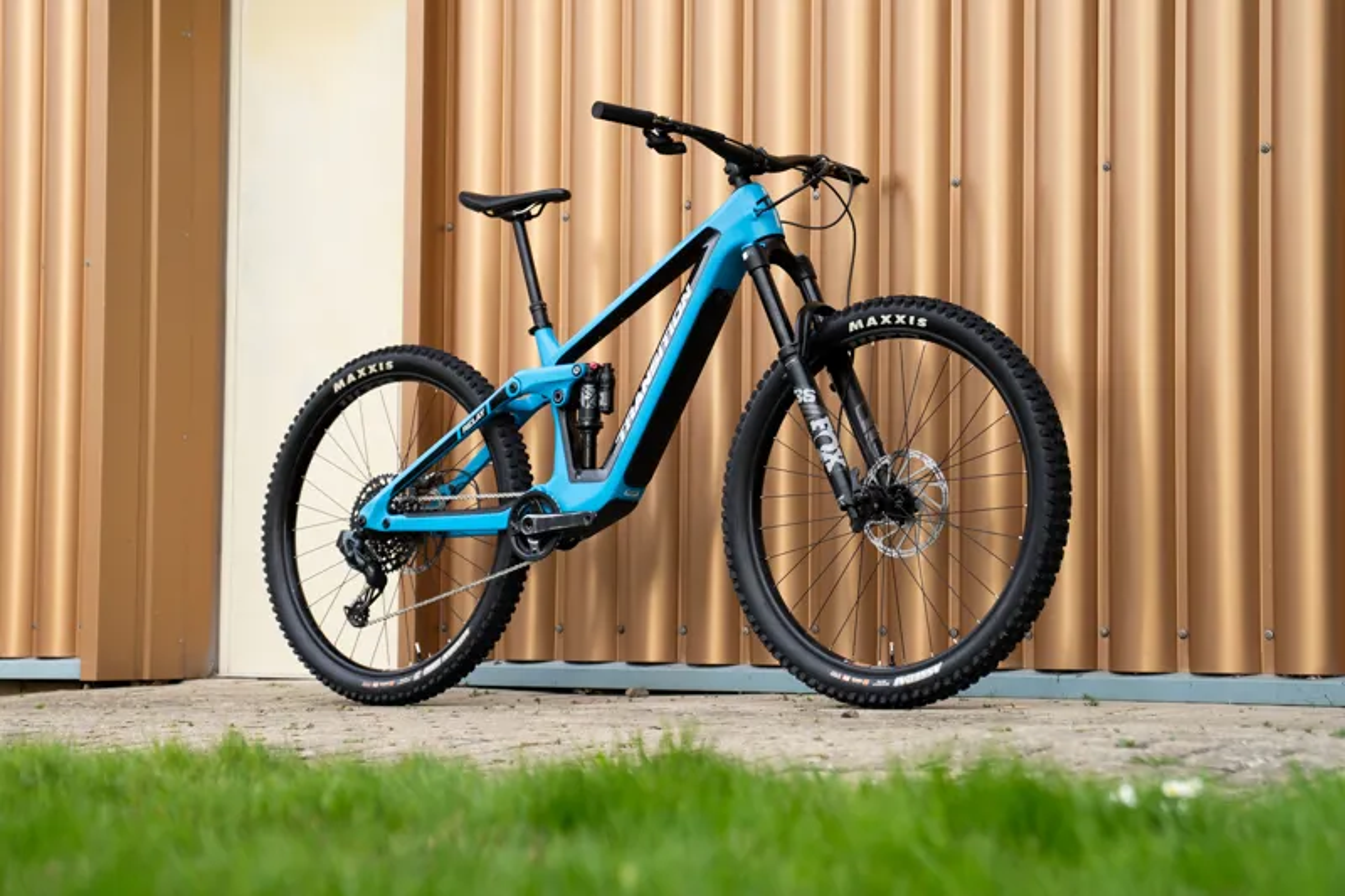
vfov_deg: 16.8
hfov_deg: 25.1
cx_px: 672
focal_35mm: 81
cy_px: 448
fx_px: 3025
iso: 200
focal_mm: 54
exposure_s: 1/640
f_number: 2.8
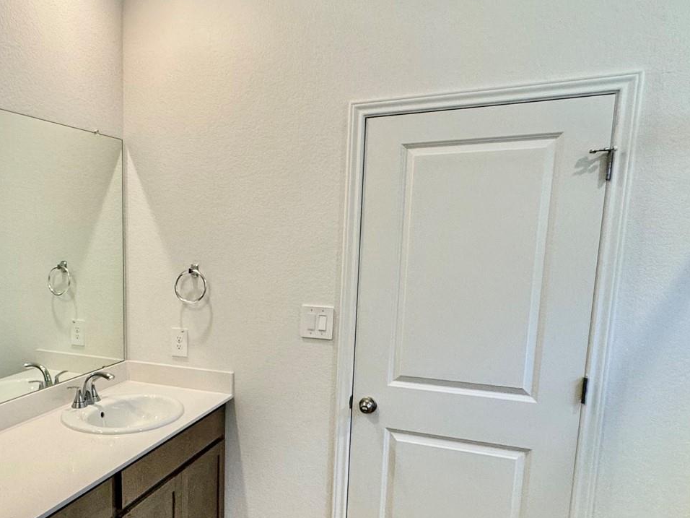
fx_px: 598
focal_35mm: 30
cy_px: 324
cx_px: 149
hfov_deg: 56.1
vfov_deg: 46.4
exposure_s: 1/120
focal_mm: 2.22
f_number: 2.2
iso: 160
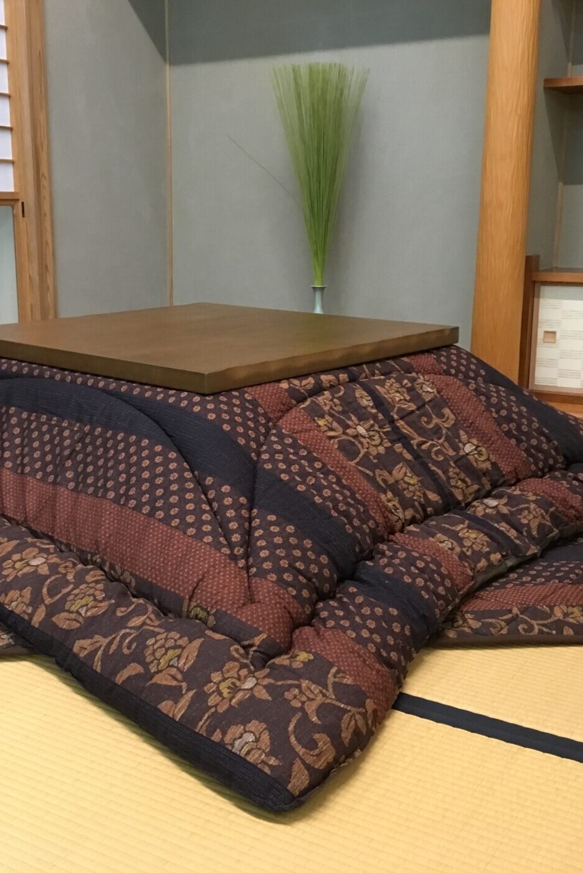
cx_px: 214
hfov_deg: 32.5
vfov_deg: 47.4
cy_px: 433
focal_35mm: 41
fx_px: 995
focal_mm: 4.15
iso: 200
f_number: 2.2
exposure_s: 1/30
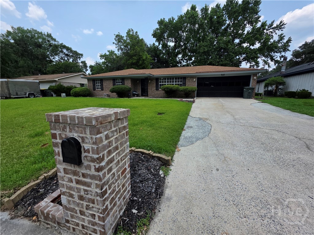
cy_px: 118
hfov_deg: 106.2
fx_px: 118
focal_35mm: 13
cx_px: 157
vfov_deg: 89.9
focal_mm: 2.2
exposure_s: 1/2043
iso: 40
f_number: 1.9
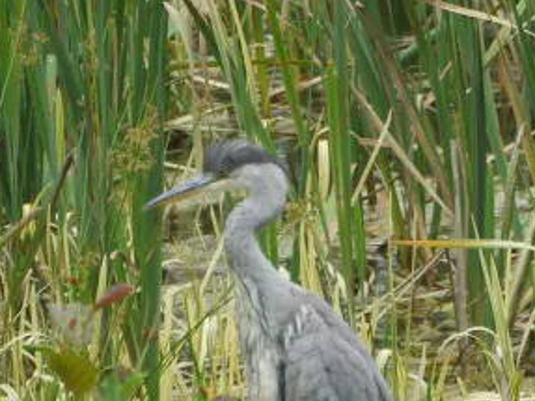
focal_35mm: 1003
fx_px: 15495
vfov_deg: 1.5
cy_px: 308
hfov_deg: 2.0
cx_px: 246
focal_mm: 200
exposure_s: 1/320
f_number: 5.6
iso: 400
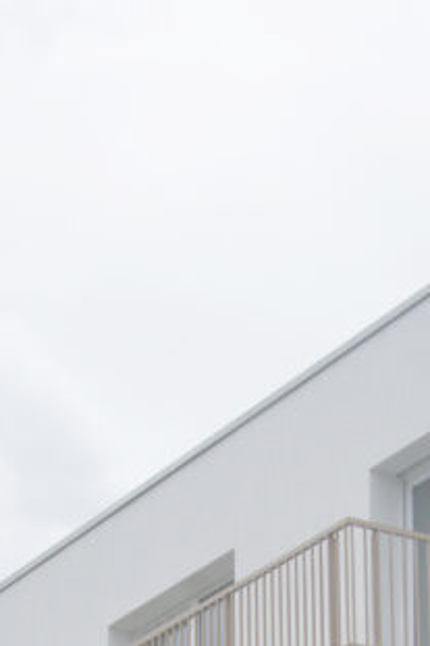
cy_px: 847
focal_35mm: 148
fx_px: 2654
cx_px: 273
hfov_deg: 9.3
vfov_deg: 13.4
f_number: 13
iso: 200
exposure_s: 1/250
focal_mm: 30
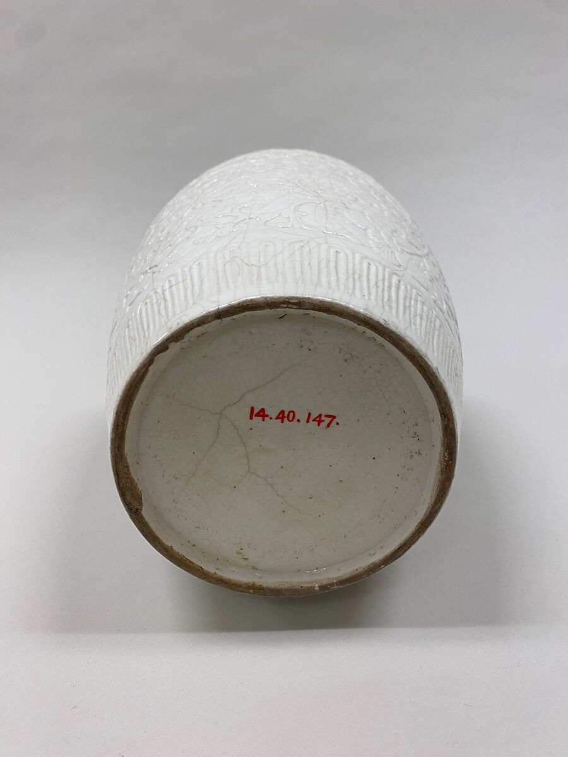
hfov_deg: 53.1
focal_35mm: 26
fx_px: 569
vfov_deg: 67.3
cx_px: 284
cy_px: 378
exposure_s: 1/60
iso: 80
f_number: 1.8
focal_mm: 4.25
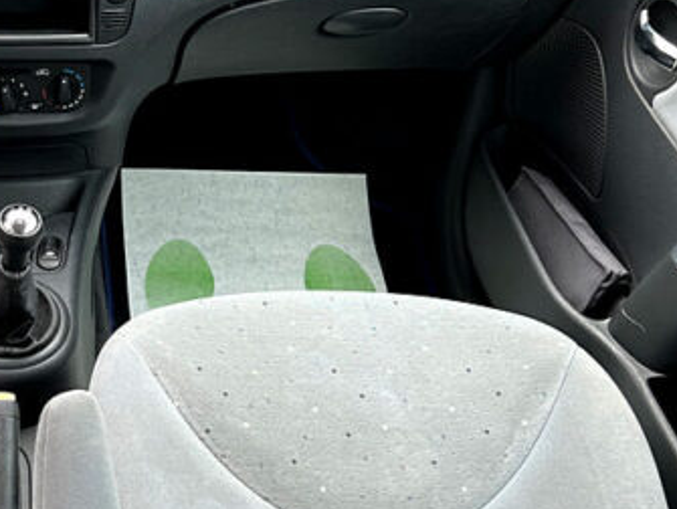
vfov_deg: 23.7
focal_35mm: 62
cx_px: 20
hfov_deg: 29.4
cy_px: 236
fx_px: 1214
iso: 40
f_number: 1.5
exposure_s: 1/121
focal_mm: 5.7
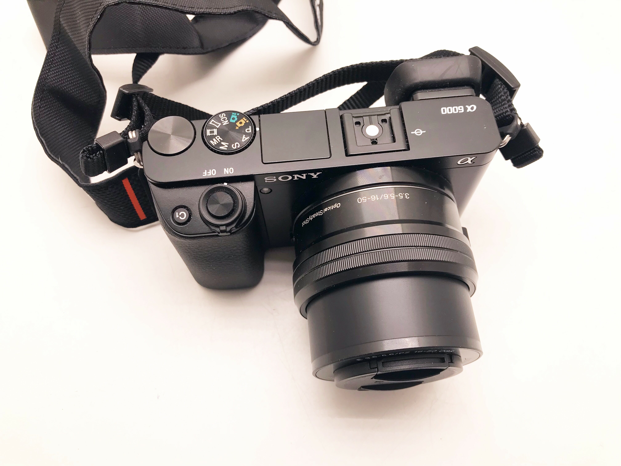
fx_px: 502
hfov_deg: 63.4
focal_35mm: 28
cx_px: 310
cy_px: 233
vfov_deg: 49.7
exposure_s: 1/123
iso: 20
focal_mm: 3.99
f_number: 1.8
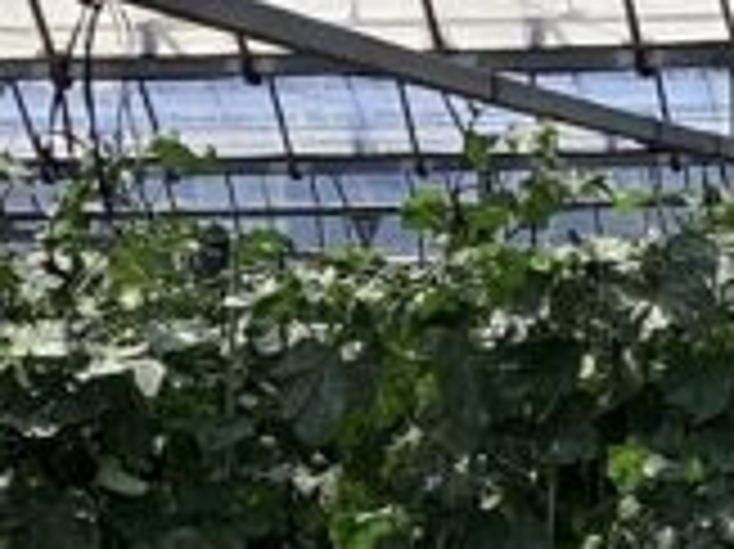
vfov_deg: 10.1
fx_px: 3094
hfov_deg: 13.5
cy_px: 558
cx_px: 324
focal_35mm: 146
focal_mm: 3.3
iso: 25
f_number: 2.4
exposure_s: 1/1072
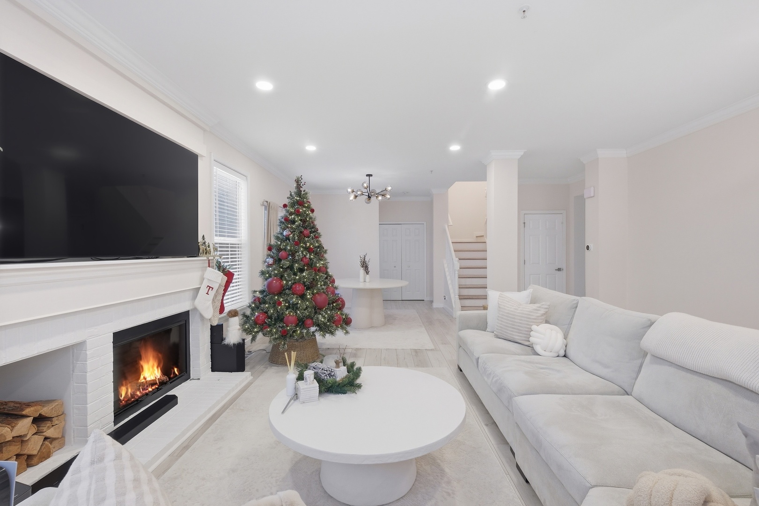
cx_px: 380
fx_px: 316
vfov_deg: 77.3
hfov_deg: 100.4
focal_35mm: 15
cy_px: 253
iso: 800
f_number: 7.1
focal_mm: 10
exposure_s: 1/280
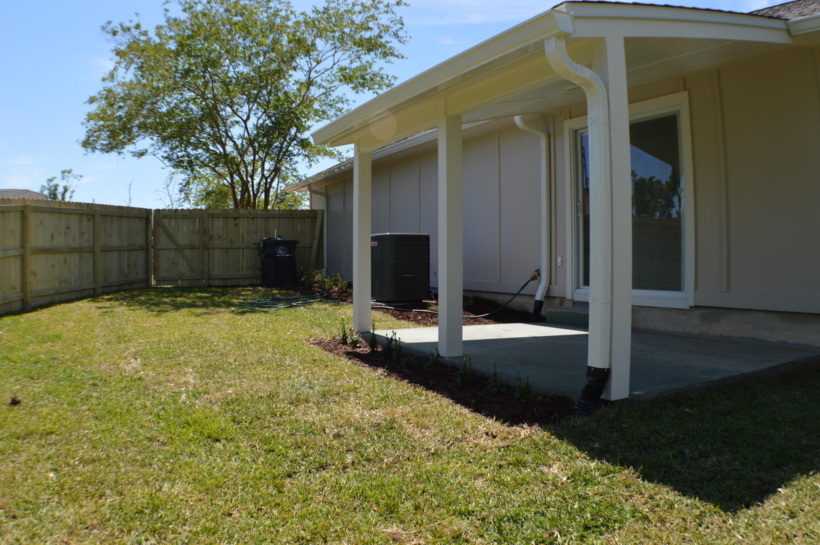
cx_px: 410
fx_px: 887
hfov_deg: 49.6
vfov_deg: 34.1
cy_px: 272
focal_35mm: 39
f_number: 7.1
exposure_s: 1/200
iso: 100
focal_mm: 26
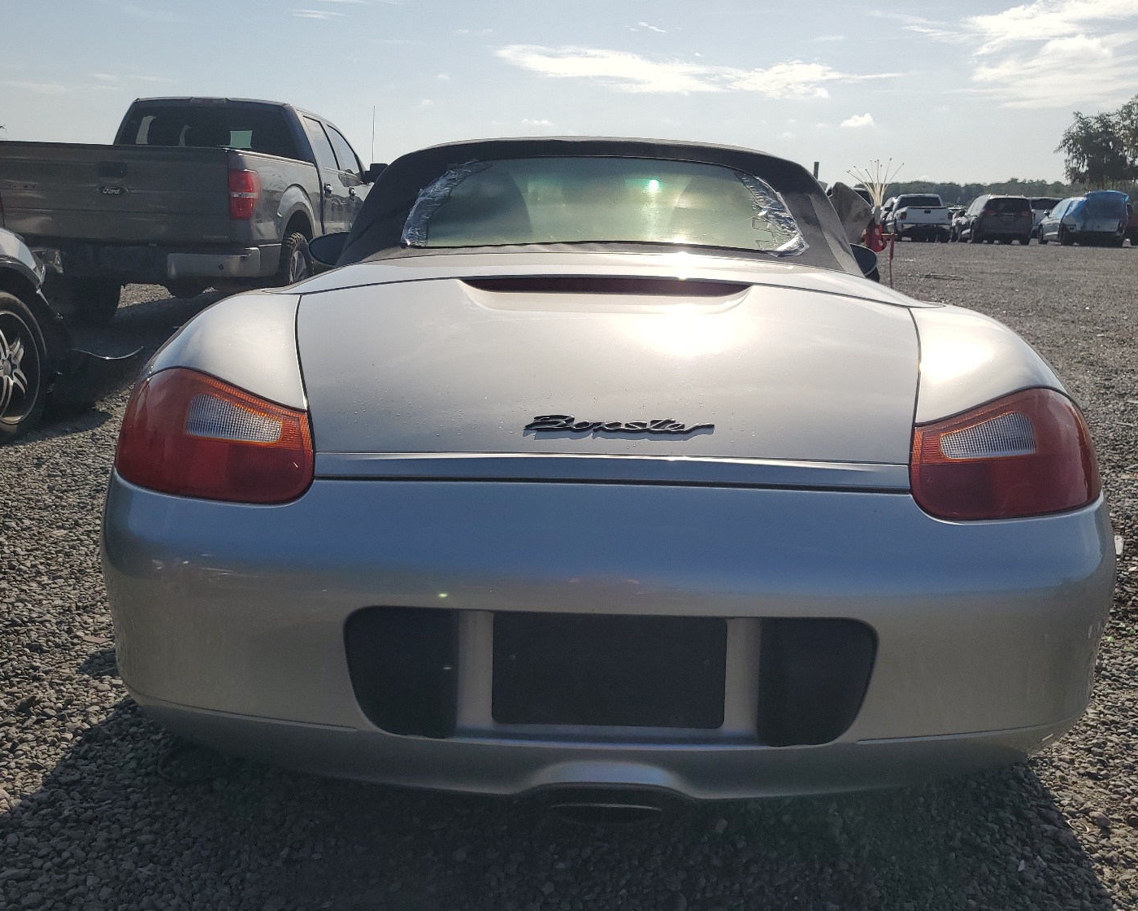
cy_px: 482
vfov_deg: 49.9
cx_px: 582
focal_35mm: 29
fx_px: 977
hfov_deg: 60.4
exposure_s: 1/10000
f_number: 1.5
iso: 50
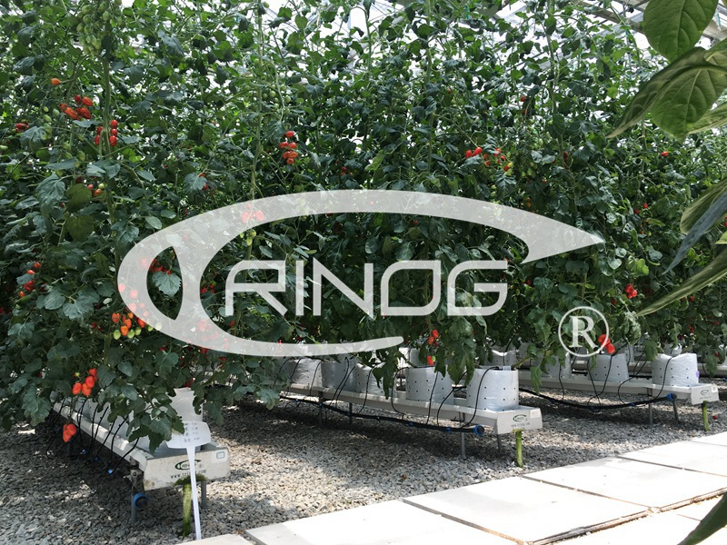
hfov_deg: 61.7
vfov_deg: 48.2
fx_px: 609
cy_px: 272
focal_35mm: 29
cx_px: 364
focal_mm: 4.15
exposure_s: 1/105
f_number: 2.2
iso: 25
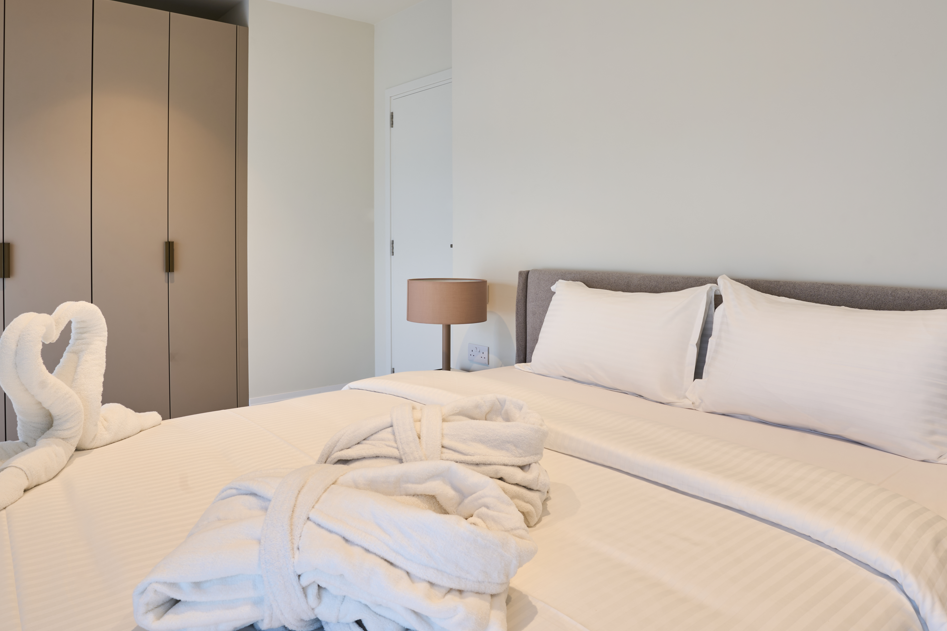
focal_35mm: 23
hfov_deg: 76.1
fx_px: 605
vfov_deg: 54.6
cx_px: 455
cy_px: 243
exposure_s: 1/6
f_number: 11
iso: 200
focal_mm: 17
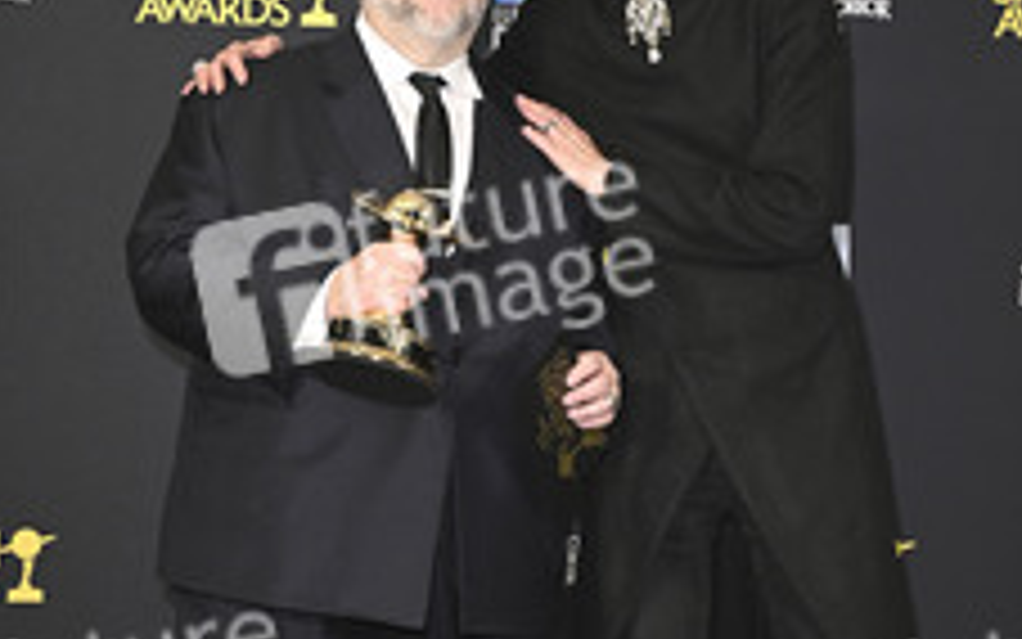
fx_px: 1950
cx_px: 554
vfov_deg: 18.5
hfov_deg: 29.4
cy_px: 495
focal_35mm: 70
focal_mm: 39
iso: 2000
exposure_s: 1/320
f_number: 5
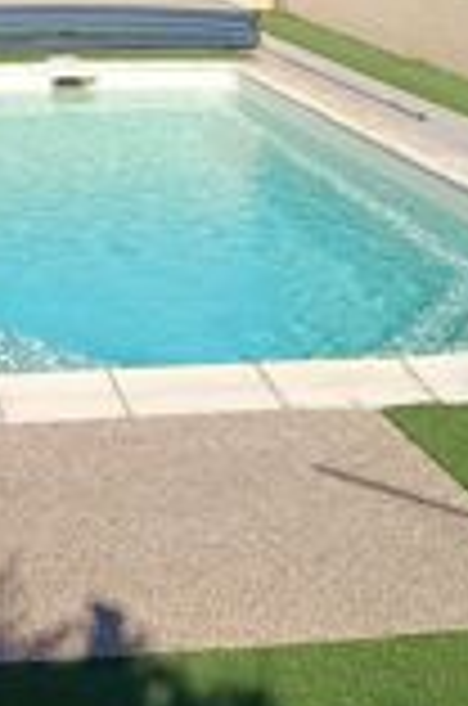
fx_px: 1332
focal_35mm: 68
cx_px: -50
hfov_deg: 19.1
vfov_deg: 28.6
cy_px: 74
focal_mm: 5.24
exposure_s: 1/737
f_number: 1.7
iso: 51
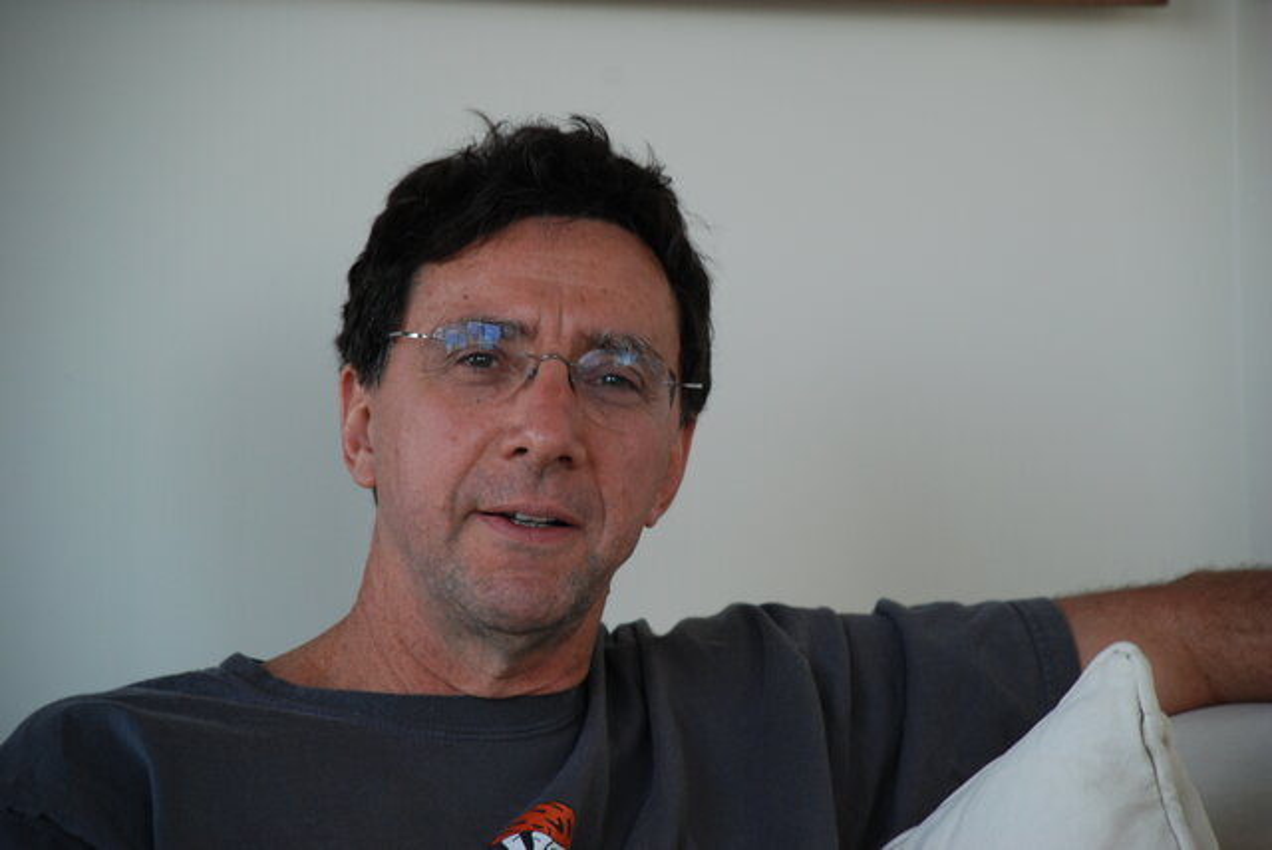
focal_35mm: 202
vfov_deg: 6.8
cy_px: 425
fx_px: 7161
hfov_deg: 10.2
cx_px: 636
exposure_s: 1/50
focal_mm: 135
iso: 400
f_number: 5.6
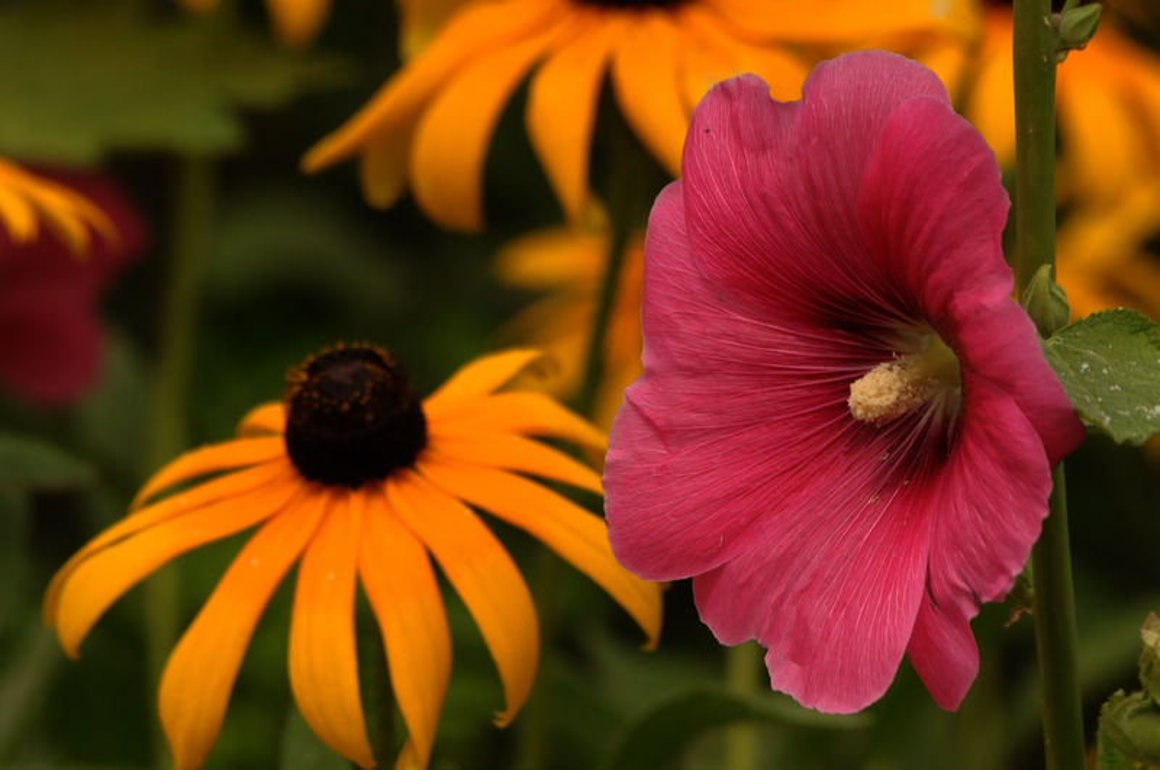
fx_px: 13031
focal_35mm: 405
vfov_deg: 3.4
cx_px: 580
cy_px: 385
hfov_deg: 5.1
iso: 800
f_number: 11
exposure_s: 1/1000
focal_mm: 270
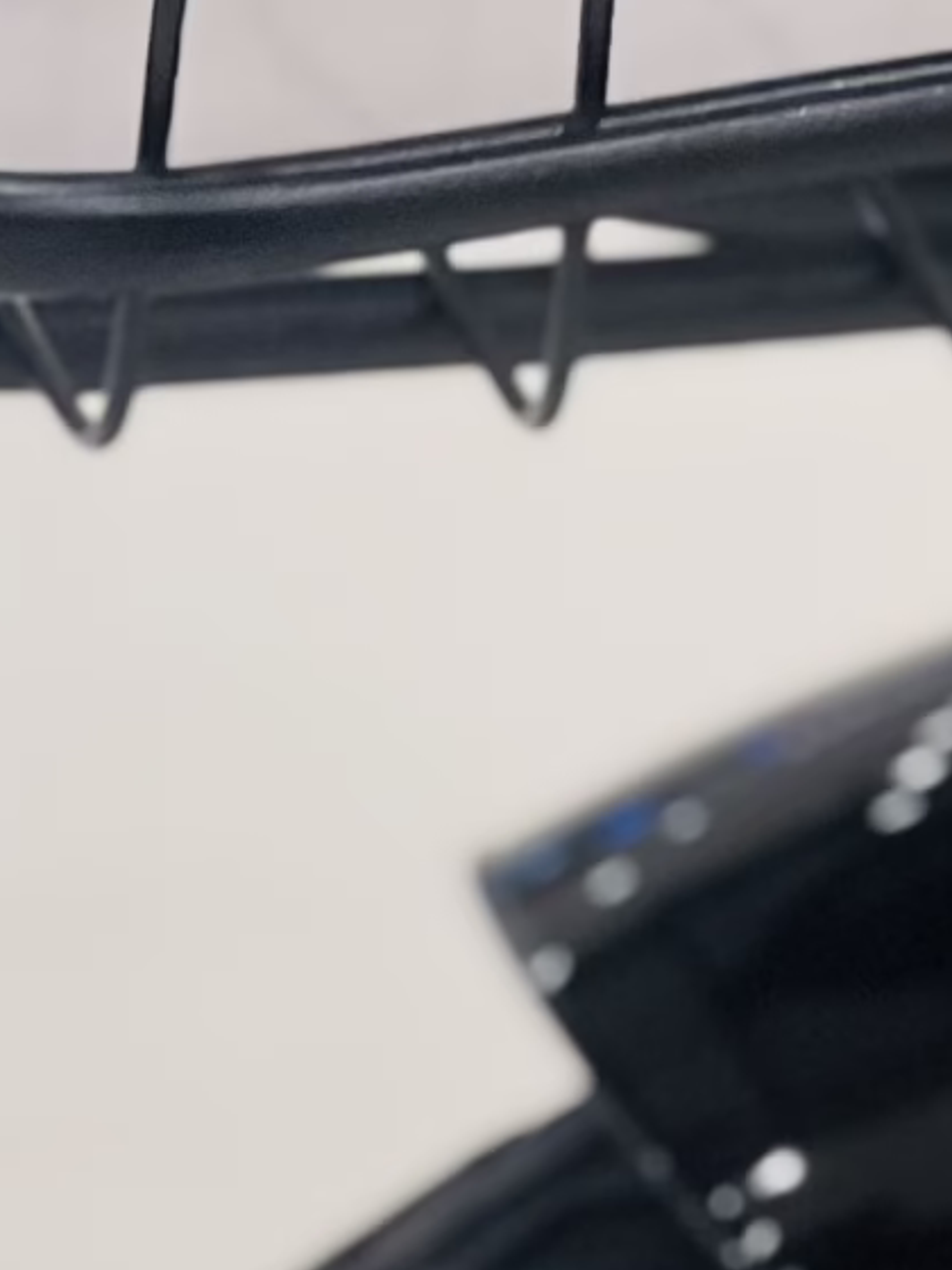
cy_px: -807
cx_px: 891
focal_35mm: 352
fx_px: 12907
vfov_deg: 5.6
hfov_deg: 4.2
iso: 125
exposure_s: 1/33
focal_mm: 9
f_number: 2.8
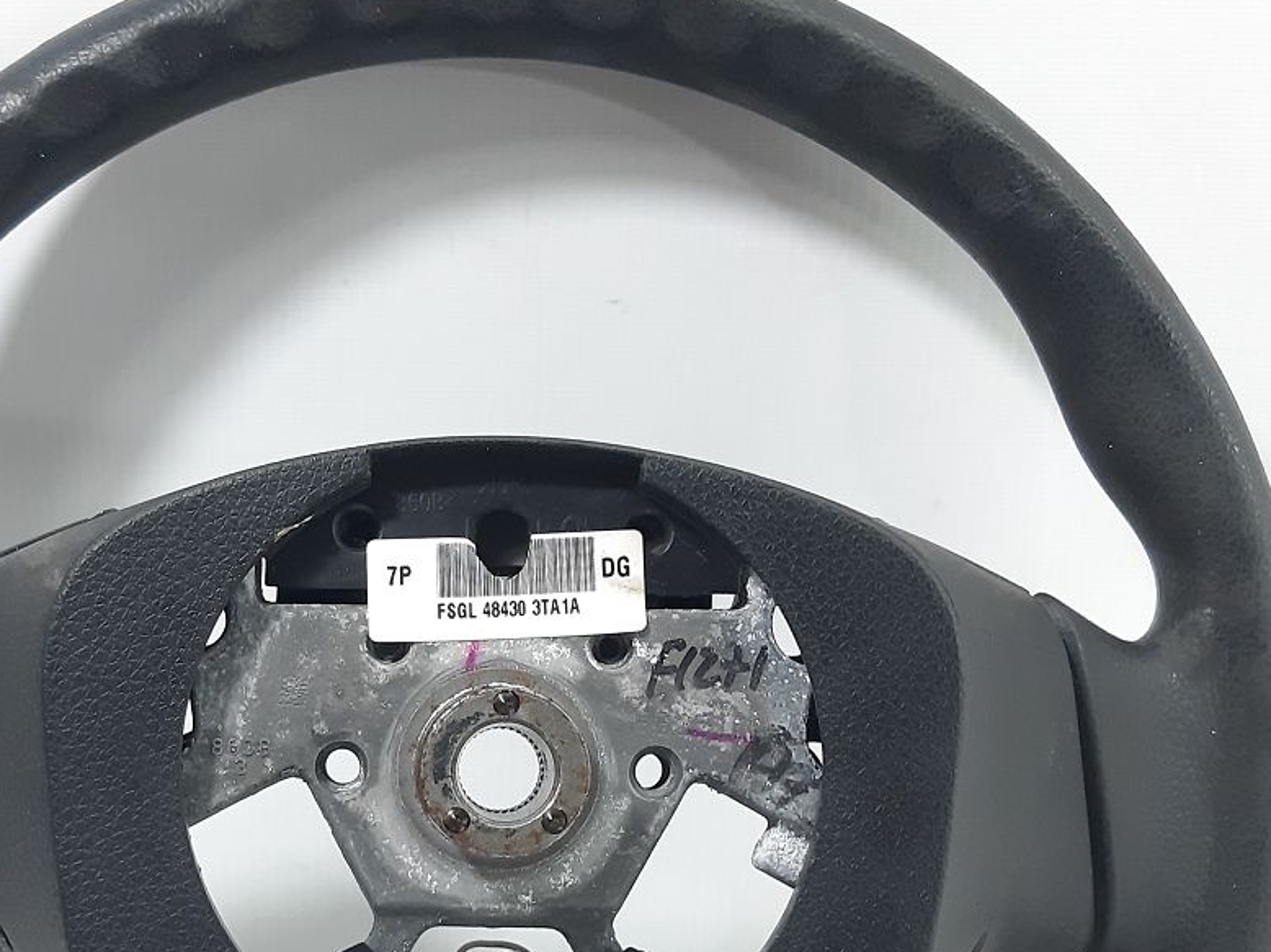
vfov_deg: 24.3
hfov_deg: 32.4
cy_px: 785
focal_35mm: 59
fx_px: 2166
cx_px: 398
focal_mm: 3.93
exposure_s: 1/50
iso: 125
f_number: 1.7
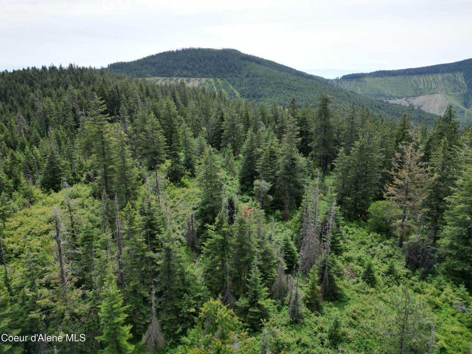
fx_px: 327
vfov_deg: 56.8
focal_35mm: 24
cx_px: 236
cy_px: 177
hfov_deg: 71.6
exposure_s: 1/2500
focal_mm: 6.72
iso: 100
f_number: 1.7
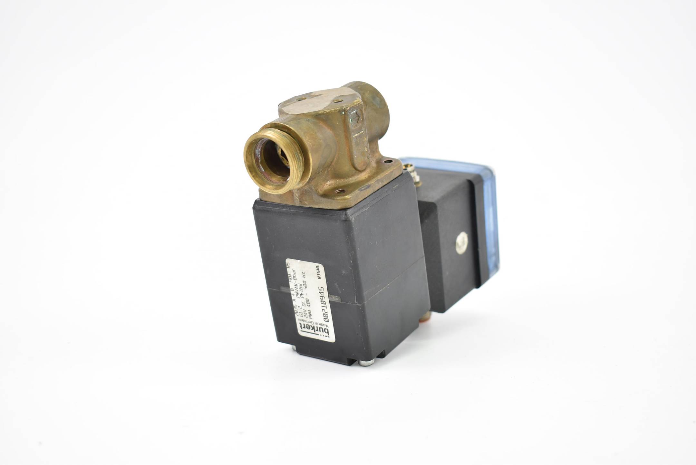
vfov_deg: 25.8
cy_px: 232
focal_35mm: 52
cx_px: 348
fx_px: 1016
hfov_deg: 37.8
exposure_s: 1/20
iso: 100
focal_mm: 35
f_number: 4.5
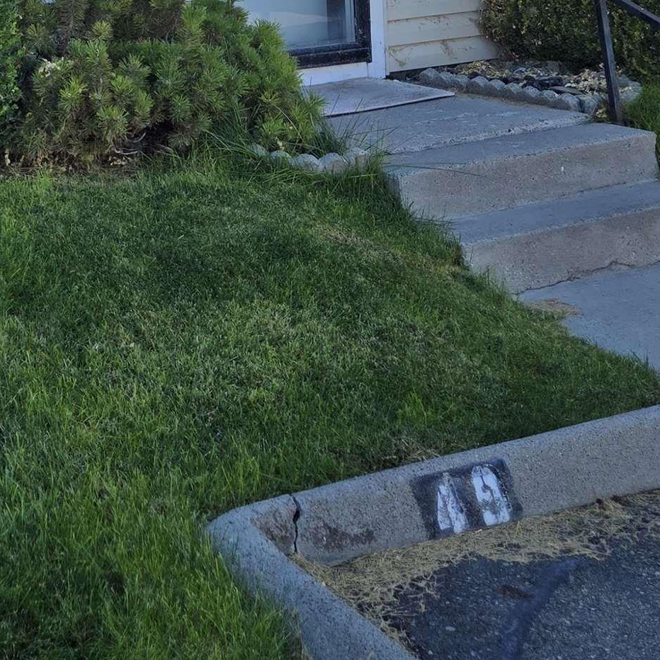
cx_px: -13
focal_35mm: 67
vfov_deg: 24.2
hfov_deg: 24.5
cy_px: -44
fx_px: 1445
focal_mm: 5.4
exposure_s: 1/902
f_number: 1.8
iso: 25
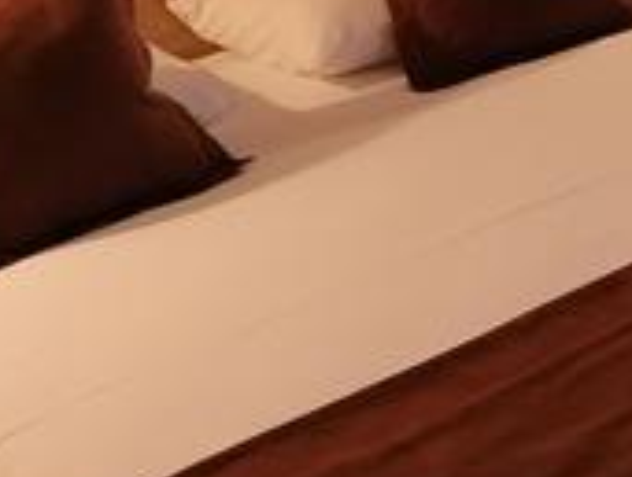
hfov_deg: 15.1
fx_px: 2305
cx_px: 724
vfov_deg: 11.8
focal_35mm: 126
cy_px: 96
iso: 160
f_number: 1.8
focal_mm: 4.75
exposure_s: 1/33.3
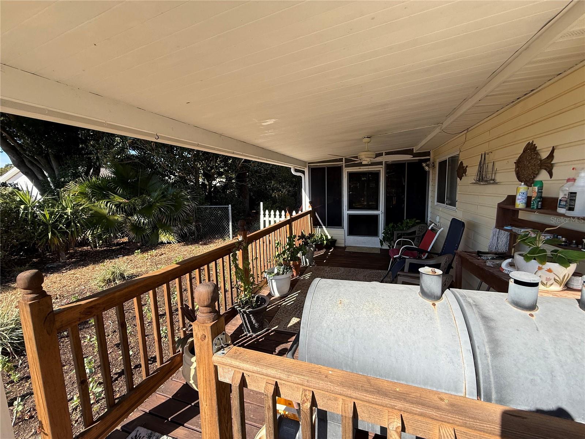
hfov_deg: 102.1
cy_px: 220
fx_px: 237
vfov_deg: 85.7
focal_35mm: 14
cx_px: 292
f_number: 2.2
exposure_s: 1/545
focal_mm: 2.22
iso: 64
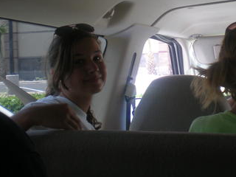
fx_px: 518
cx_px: 190
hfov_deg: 25.2
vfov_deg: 19.4
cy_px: 69
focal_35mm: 76
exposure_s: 1/77.4
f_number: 3.1
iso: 72
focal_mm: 6.3
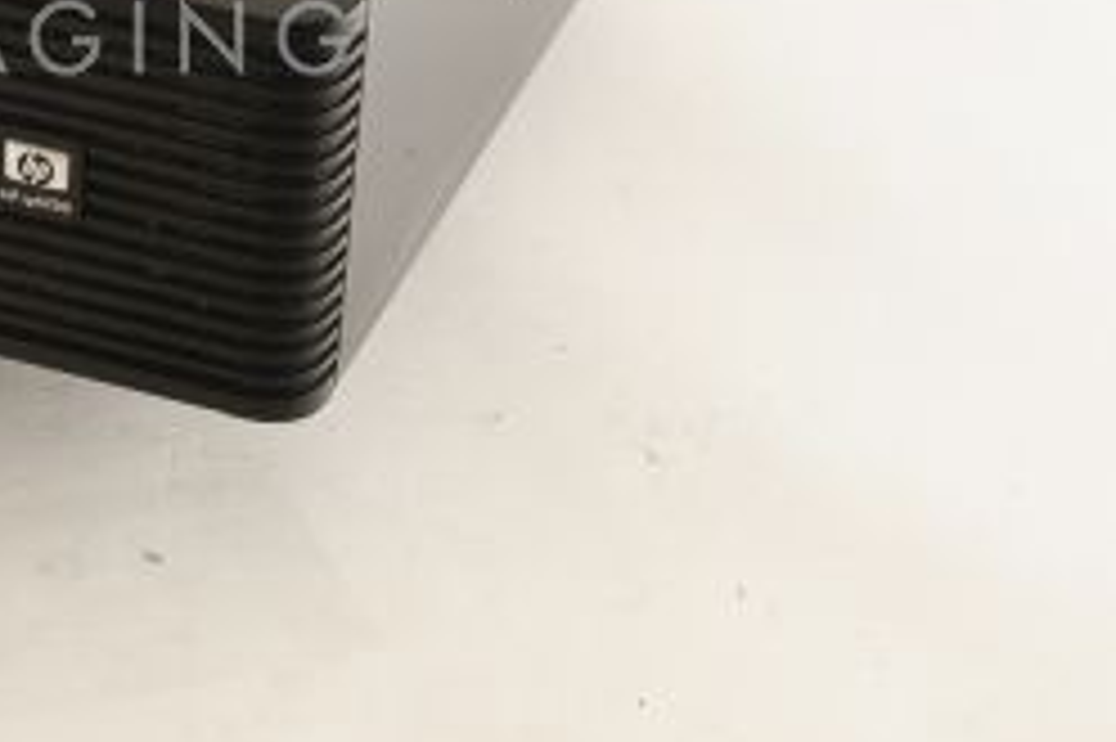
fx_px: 3748
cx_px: -99
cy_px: -34
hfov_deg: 16.4
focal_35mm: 121
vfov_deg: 11.2
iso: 1600
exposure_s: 1/160
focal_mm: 50
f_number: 13
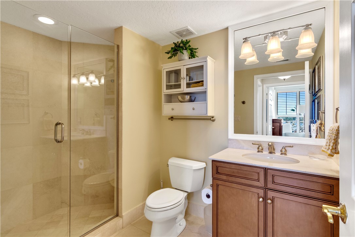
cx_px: 178
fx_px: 163
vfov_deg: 72.1
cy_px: 118
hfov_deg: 95.0
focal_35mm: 16
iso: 320
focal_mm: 11
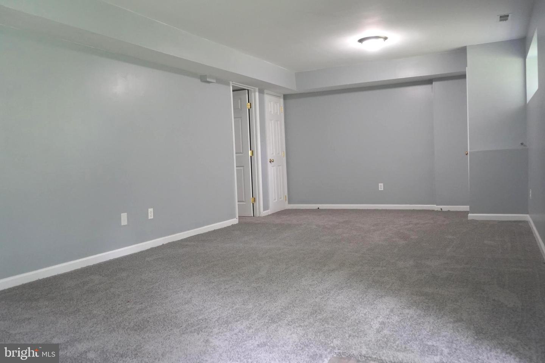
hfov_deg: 63.7
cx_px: 272
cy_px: 182
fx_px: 439
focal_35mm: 29
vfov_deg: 45.0
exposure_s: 1/160
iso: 5000
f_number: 4
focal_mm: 29
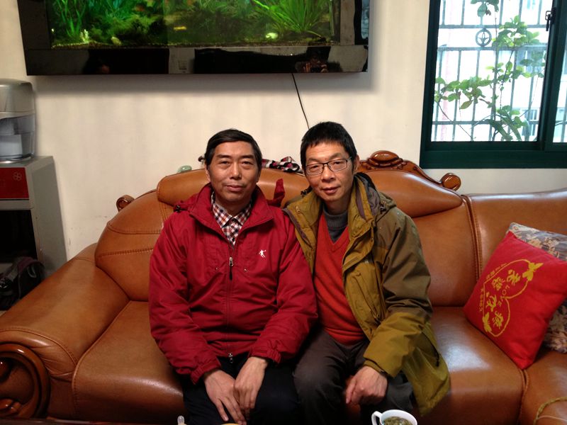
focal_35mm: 35
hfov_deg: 52.6
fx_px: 573
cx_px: 284
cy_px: 212
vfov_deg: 40.7
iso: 125
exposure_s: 1/20
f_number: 2.4
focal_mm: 4.28
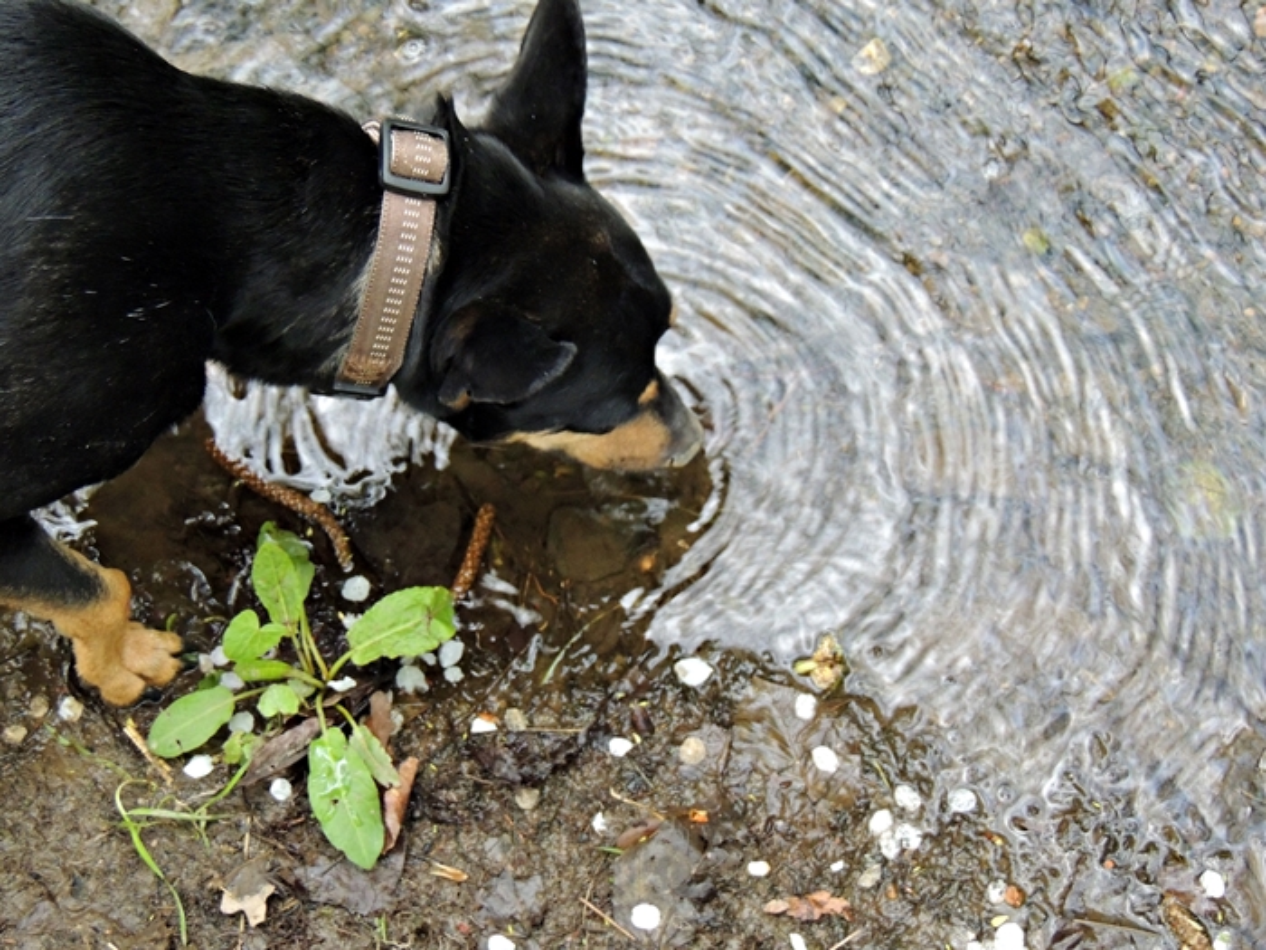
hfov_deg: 27.8
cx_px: 633
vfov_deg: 21.0
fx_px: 2560
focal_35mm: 70
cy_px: 475
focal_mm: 12.4
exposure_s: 1/100
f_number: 3.9
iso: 800
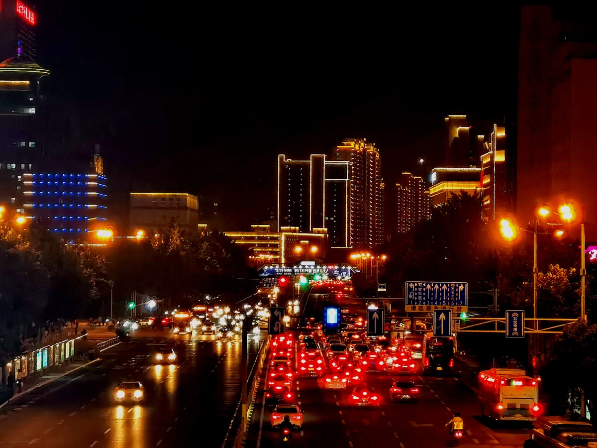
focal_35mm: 147
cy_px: 224
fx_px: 2535
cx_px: 298
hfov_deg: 13.4
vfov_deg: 10.1
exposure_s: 1/50
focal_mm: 7.48
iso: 250
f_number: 2.4
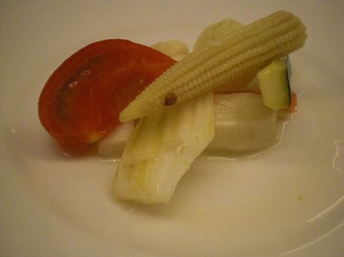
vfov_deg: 37.7
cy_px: 128
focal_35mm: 38
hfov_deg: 49.0
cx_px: 172
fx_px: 377
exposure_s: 1/80
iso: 800
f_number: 3.1
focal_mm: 6.3
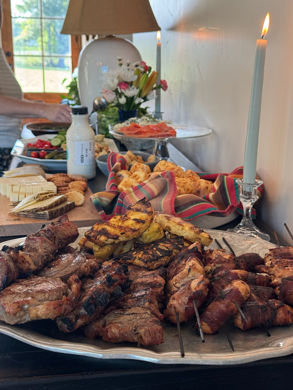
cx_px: 146
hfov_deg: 30.3
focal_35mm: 48
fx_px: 542
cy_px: 195
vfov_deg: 39.7
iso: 125
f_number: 1.78
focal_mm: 6.76
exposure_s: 1/60
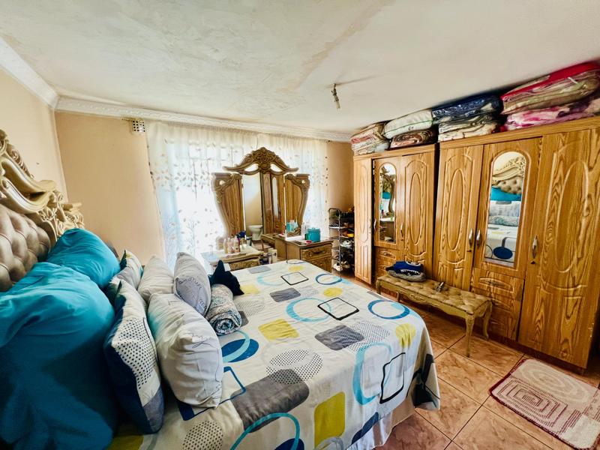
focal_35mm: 13
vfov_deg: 89.9
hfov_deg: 106.2
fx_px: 225
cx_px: 300
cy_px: 225
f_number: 1.8
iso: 125
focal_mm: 1.57
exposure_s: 1/30
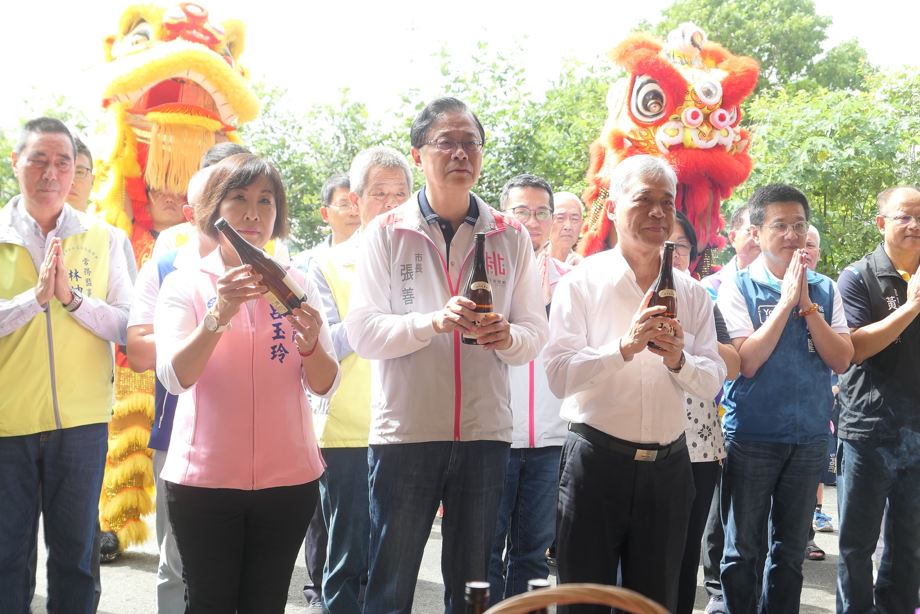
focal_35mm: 57
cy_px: 307
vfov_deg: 23.8
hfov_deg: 35.1
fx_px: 1457
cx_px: 460
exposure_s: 1/400
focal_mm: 20.7
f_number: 2.8
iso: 125
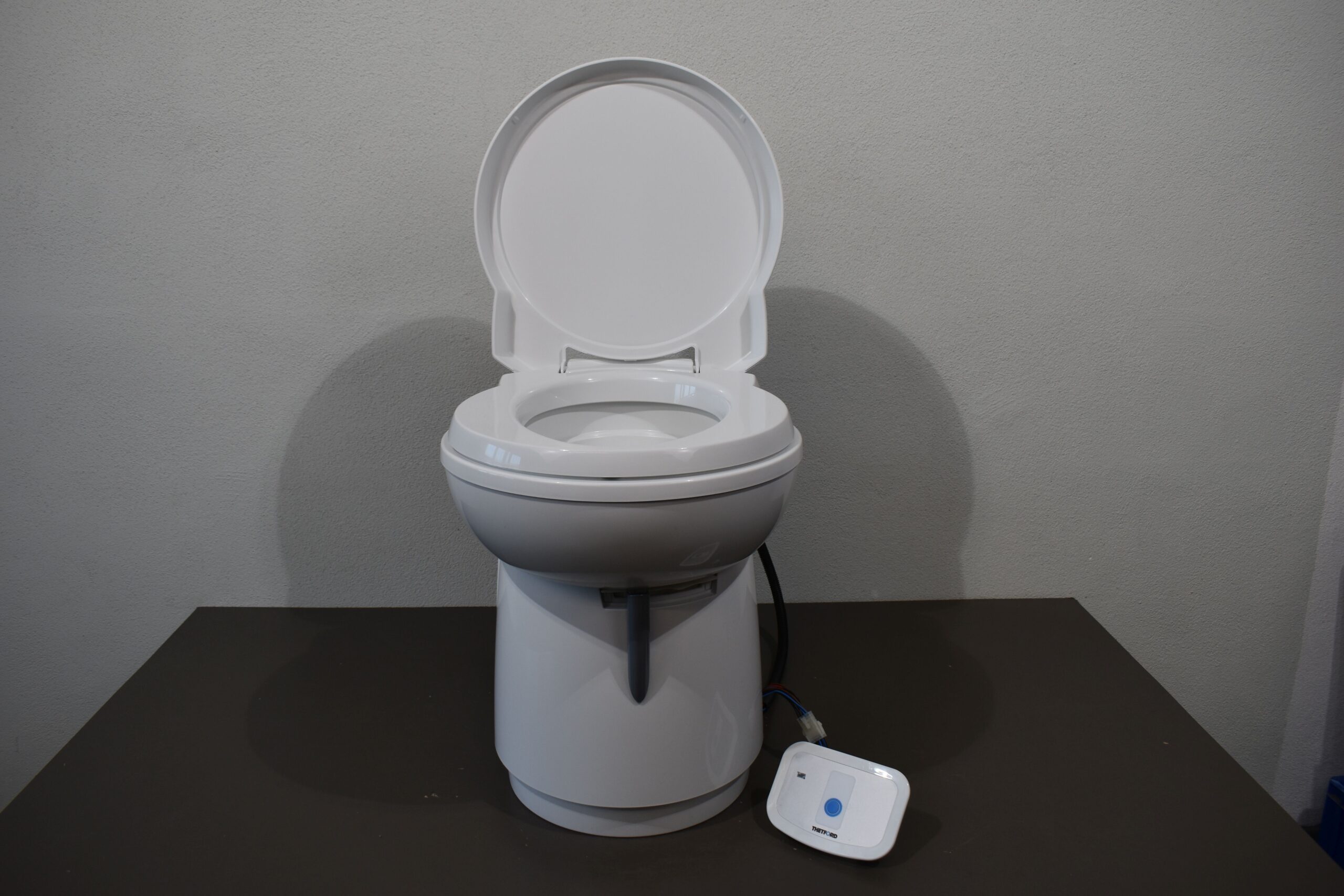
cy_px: 448
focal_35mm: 27
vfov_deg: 47.9
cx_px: 672
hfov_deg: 67.4
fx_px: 1008
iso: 220
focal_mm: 18
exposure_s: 1/125
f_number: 5.6
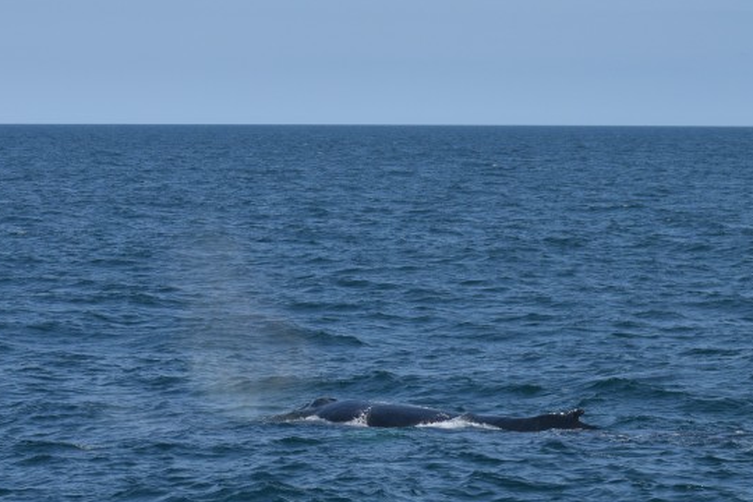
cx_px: 445
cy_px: 358
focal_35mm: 165
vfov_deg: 8.3
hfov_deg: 12.4
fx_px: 3451
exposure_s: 1/1600
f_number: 5.6
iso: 200
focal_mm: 55
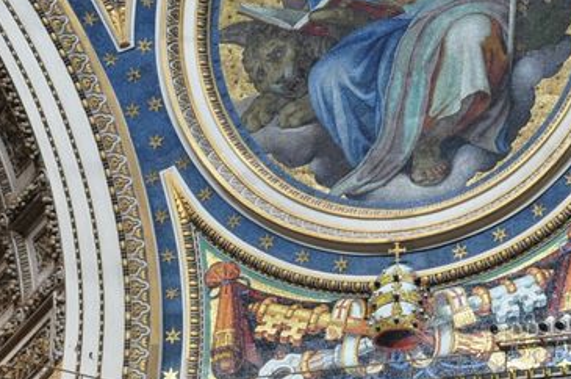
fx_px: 3467
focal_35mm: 219
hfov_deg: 9.4
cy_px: 17
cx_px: 441
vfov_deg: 6.2
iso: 800
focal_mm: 52
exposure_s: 1/10
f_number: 5.6
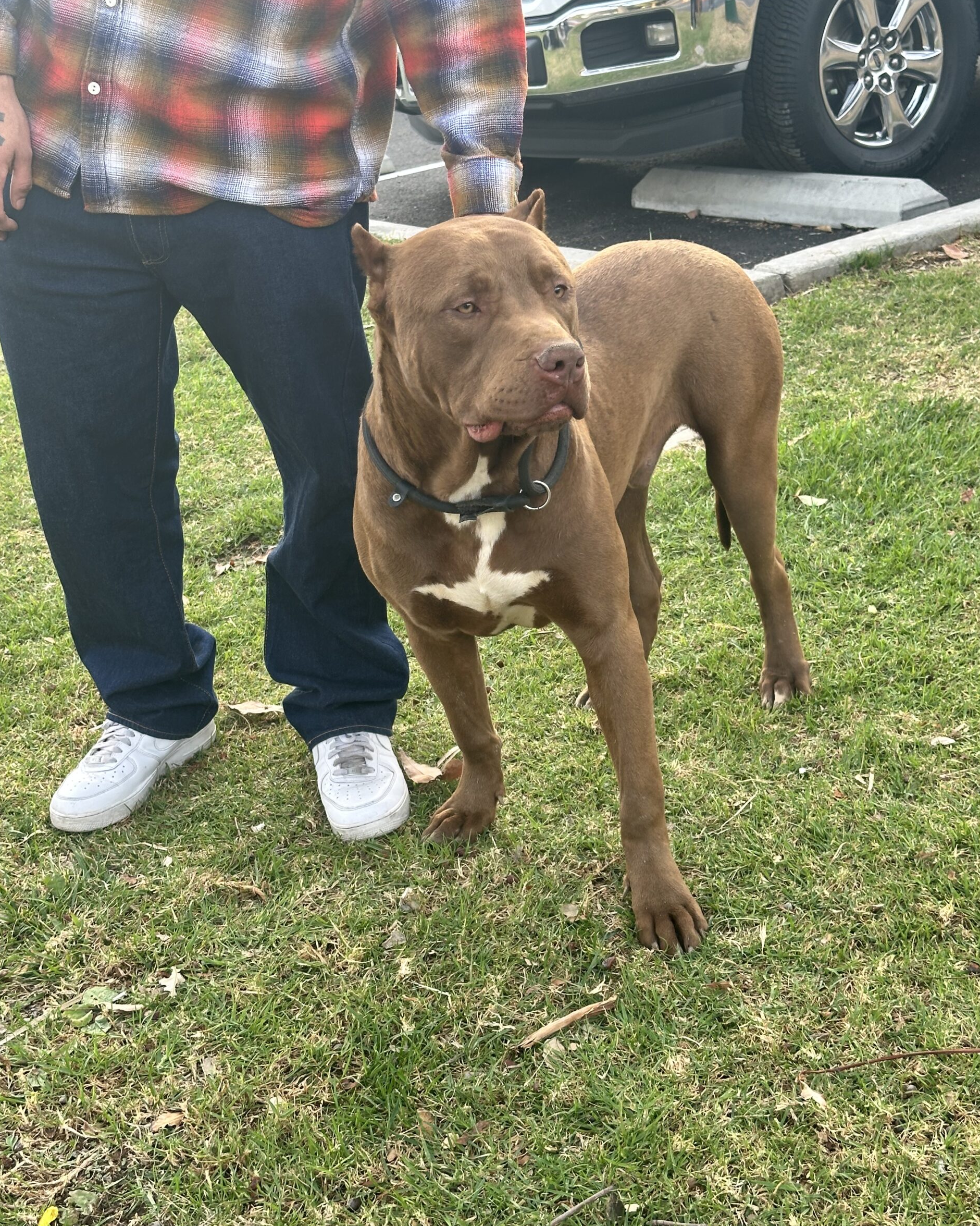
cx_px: 498
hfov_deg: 29.7
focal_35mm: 51
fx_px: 1849
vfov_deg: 36.7
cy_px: 615
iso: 64
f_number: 1.78
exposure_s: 1/122
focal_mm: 6.86
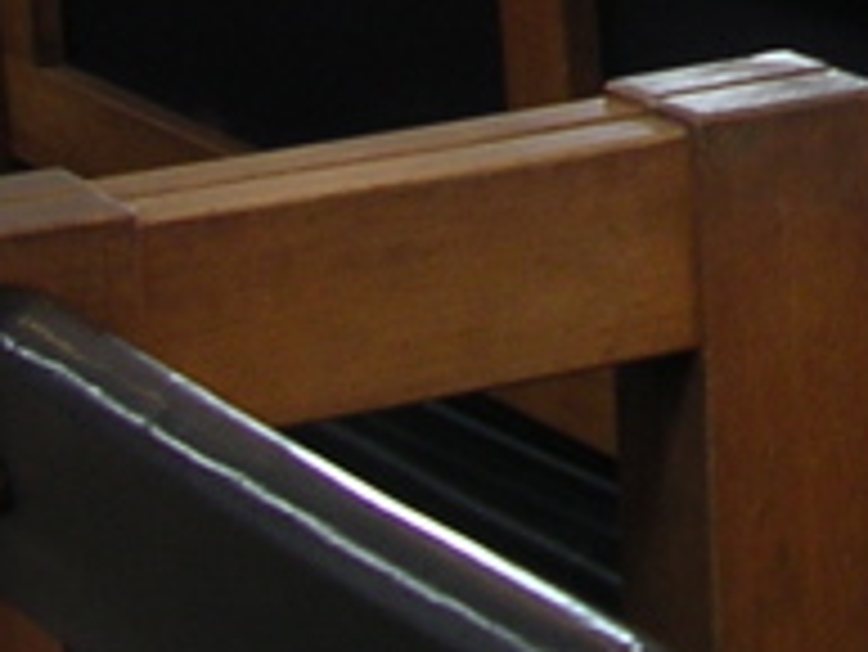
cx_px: 1646
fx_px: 4441
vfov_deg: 7.9
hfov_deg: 10.4
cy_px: -825
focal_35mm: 177
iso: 100
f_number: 2.8
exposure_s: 1/12.1
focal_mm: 5.8
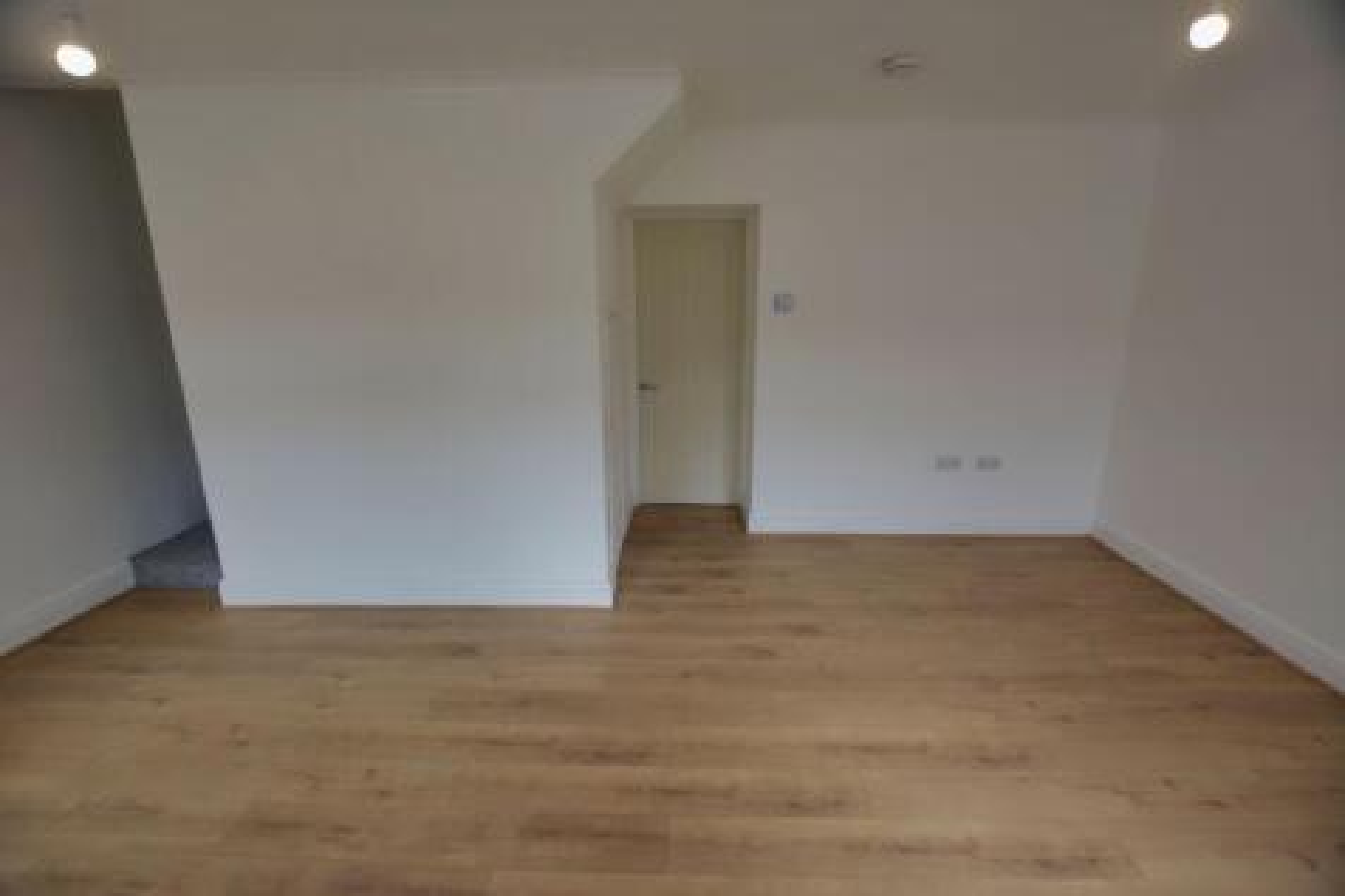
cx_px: 672
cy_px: 448
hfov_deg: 100.4
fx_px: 560
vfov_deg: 77.3
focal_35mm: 15
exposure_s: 1/500
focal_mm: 10
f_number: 3.5
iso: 360
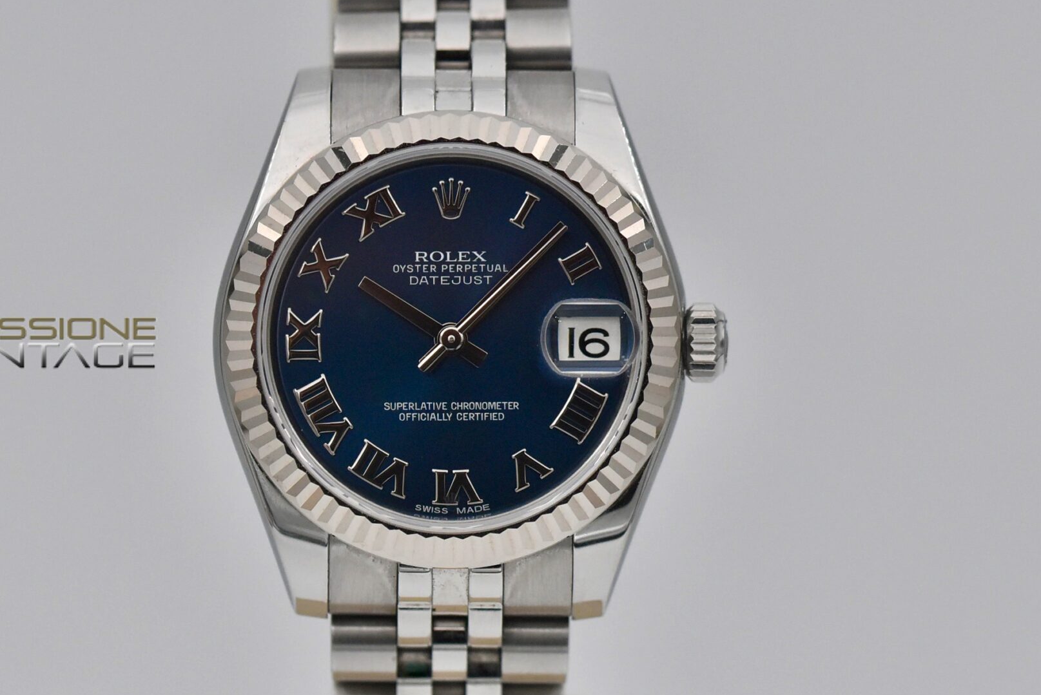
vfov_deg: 6.4
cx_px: 464
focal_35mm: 214
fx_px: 6192
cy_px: 342
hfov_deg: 9.6
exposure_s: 1/640
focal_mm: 90
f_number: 6.3
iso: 1600
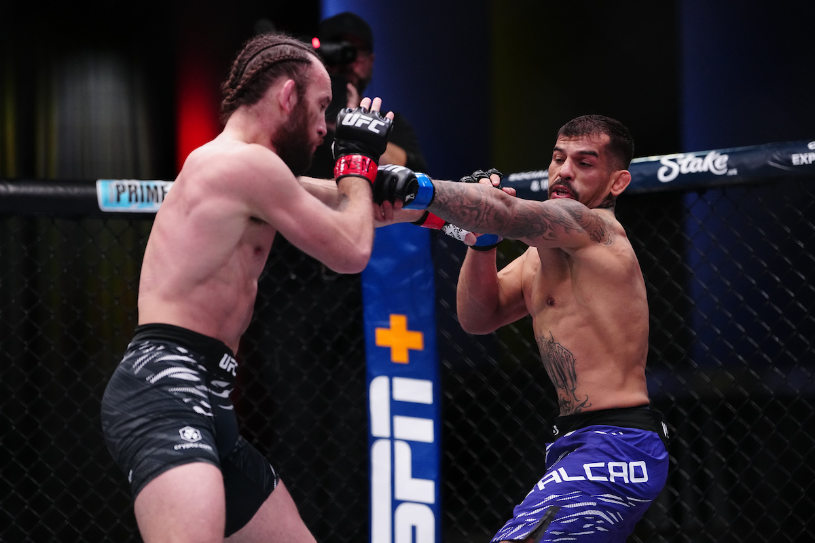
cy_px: 272
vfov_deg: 10.3
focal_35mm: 133
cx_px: 408
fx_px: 3011
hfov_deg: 15.4
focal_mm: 133
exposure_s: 1/1000
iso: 3200
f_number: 2.8
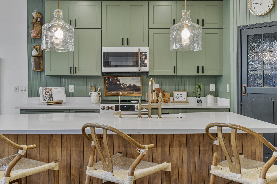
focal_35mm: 41
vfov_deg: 32.5
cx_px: 124
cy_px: 76
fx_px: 315
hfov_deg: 47.3
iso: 250
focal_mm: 32
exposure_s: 1.6
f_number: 9
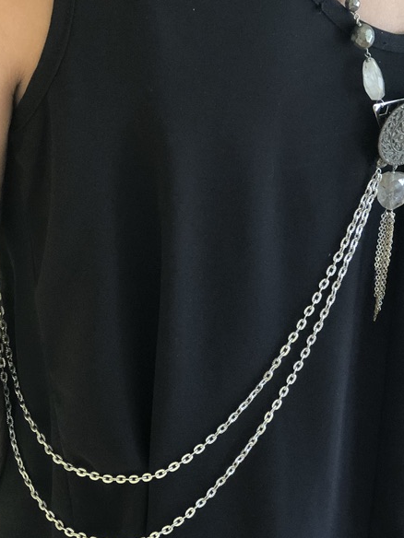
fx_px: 1556
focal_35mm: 100
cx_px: 281
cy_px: 88
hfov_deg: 14.8
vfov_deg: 19.4
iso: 200
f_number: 2.8
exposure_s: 1/30
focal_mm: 6.6
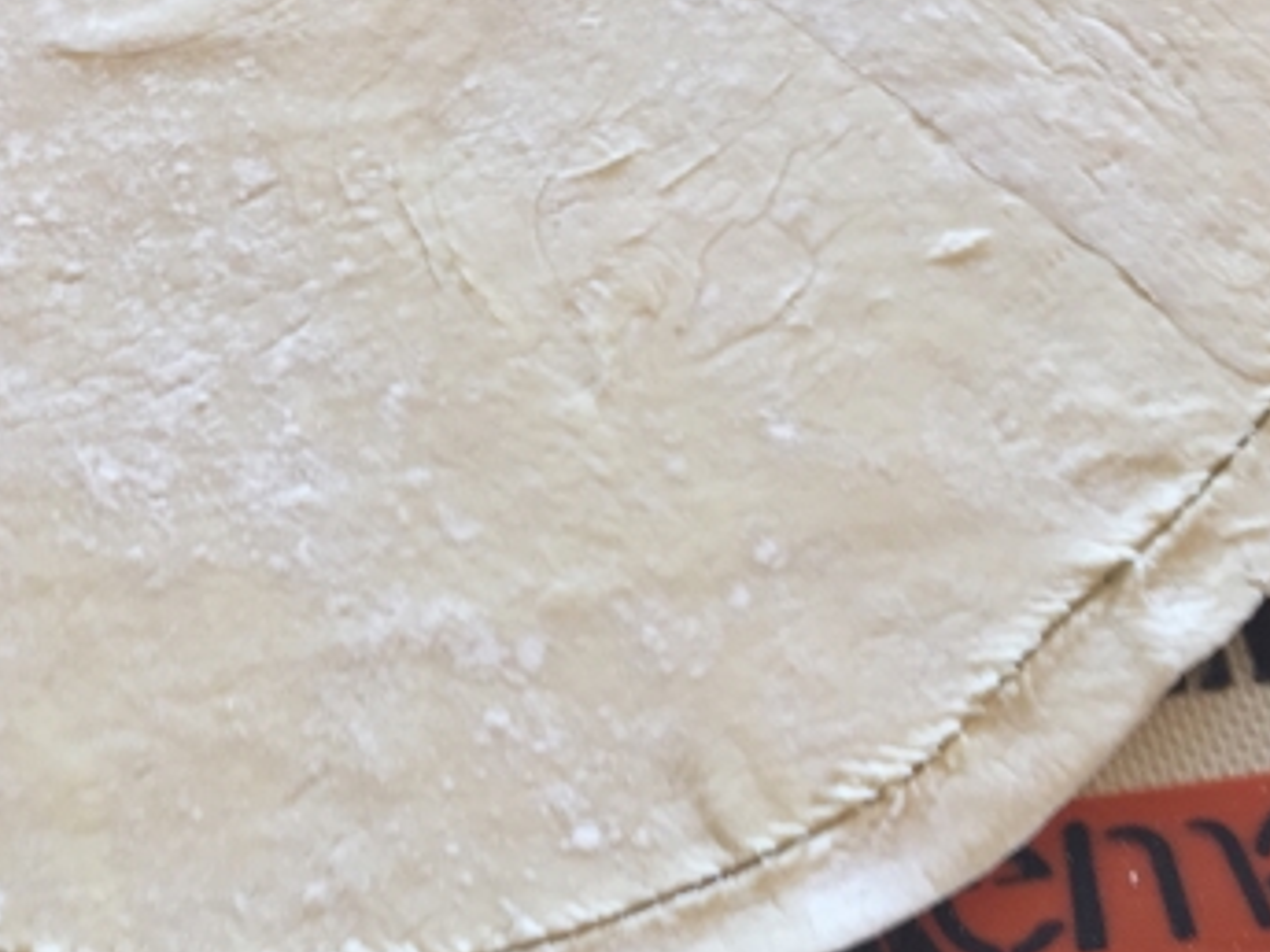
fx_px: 1981
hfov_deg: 34.3
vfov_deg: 26.7
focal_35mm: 54
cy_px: 251
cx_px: 225
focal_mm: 4.15
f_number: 2.2
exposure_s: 1/60
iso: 32
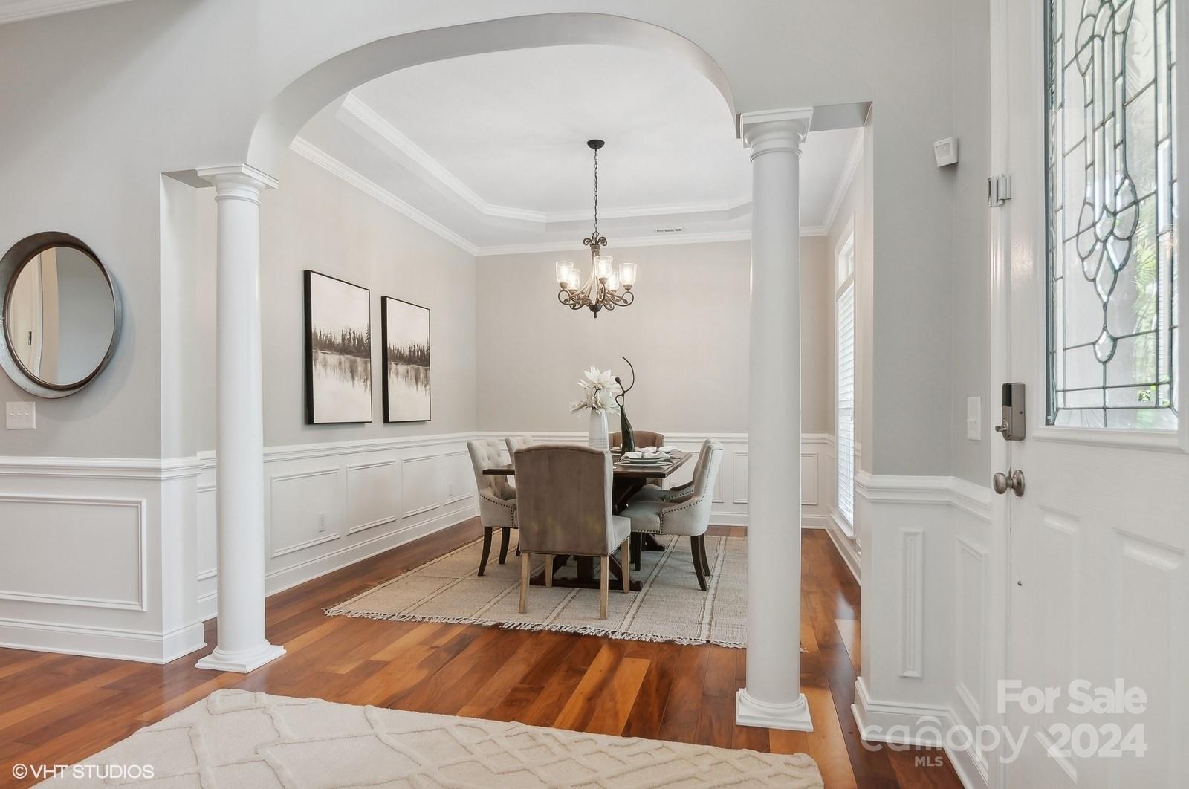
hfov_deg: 85.5
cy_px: 394
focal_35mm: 20
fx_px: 643
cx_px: 594
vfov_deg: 63.1
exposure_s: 1/20
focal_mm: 13
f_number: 8
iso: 200
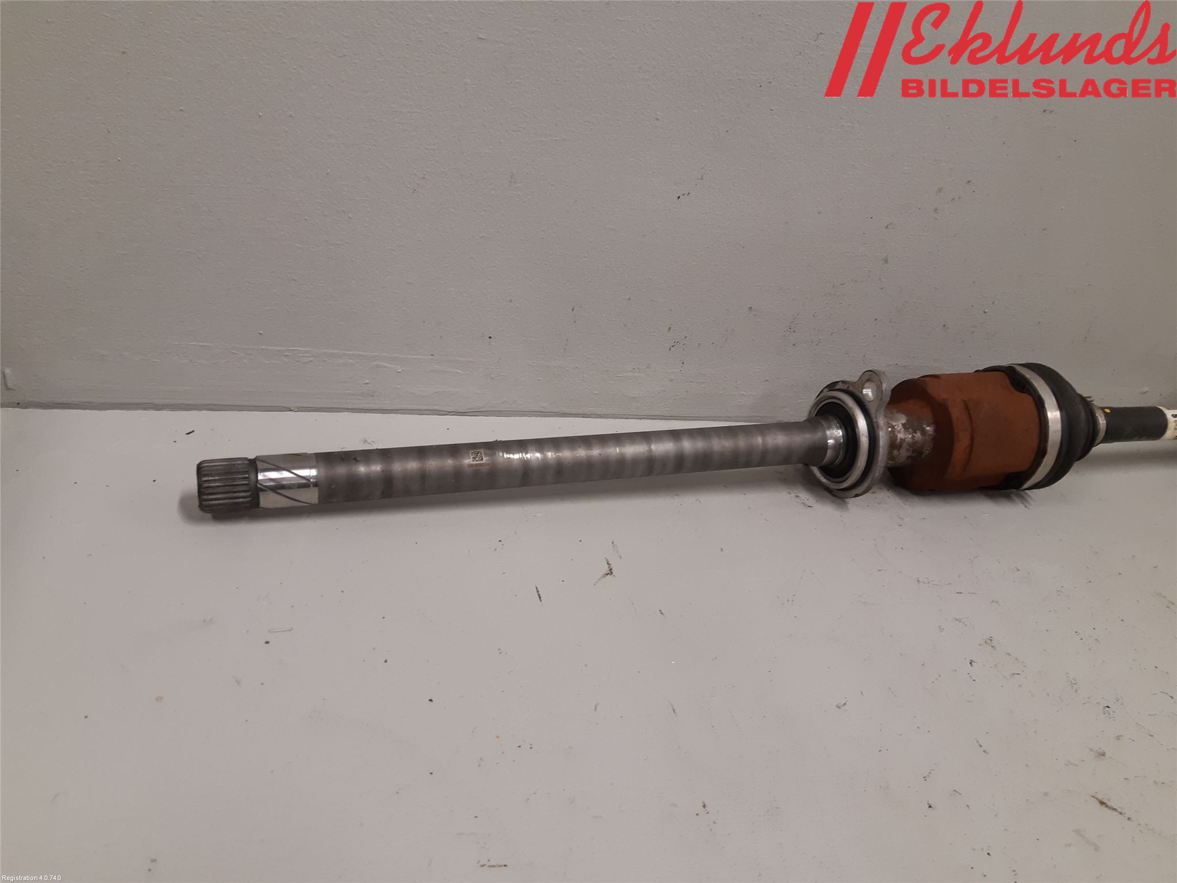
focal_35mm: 26
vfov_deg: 53.1
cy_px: 442
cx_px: 588
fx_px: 884
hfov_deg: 67.3
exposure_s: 1/50
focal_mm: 3.93
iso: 125
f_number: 1.7
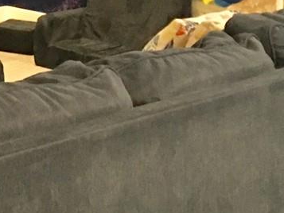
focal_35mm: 130
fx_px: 1067
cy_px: -138
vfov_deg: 10.8
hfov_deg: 13.6
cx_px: -225
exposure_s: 1/4
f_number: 2.2
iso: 64
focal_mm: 4.15
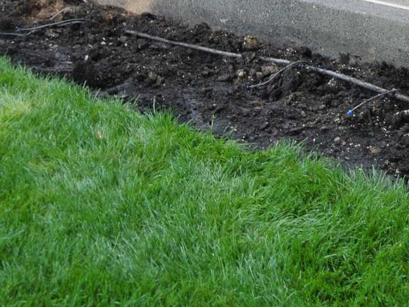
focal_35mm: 82
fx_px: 969
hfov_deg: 22.8
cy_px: -10
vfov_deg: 17.5
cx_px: 415
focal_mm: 13.6
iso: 125
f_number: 4
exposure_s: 1/60
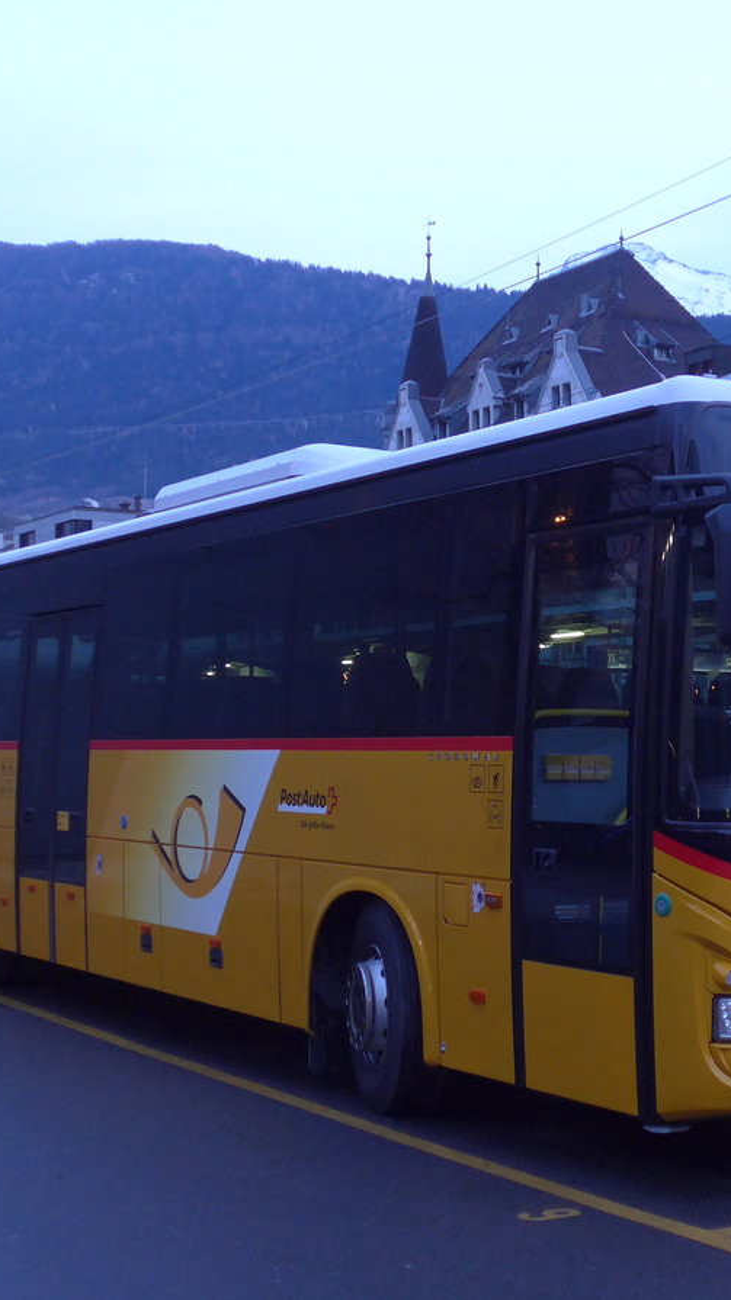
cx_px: 561
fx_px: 1965
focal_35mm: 57
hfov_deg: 20.9
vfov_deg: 36.6
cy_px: 648
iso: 400
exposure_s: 1/15
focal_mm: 8
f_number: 2.5
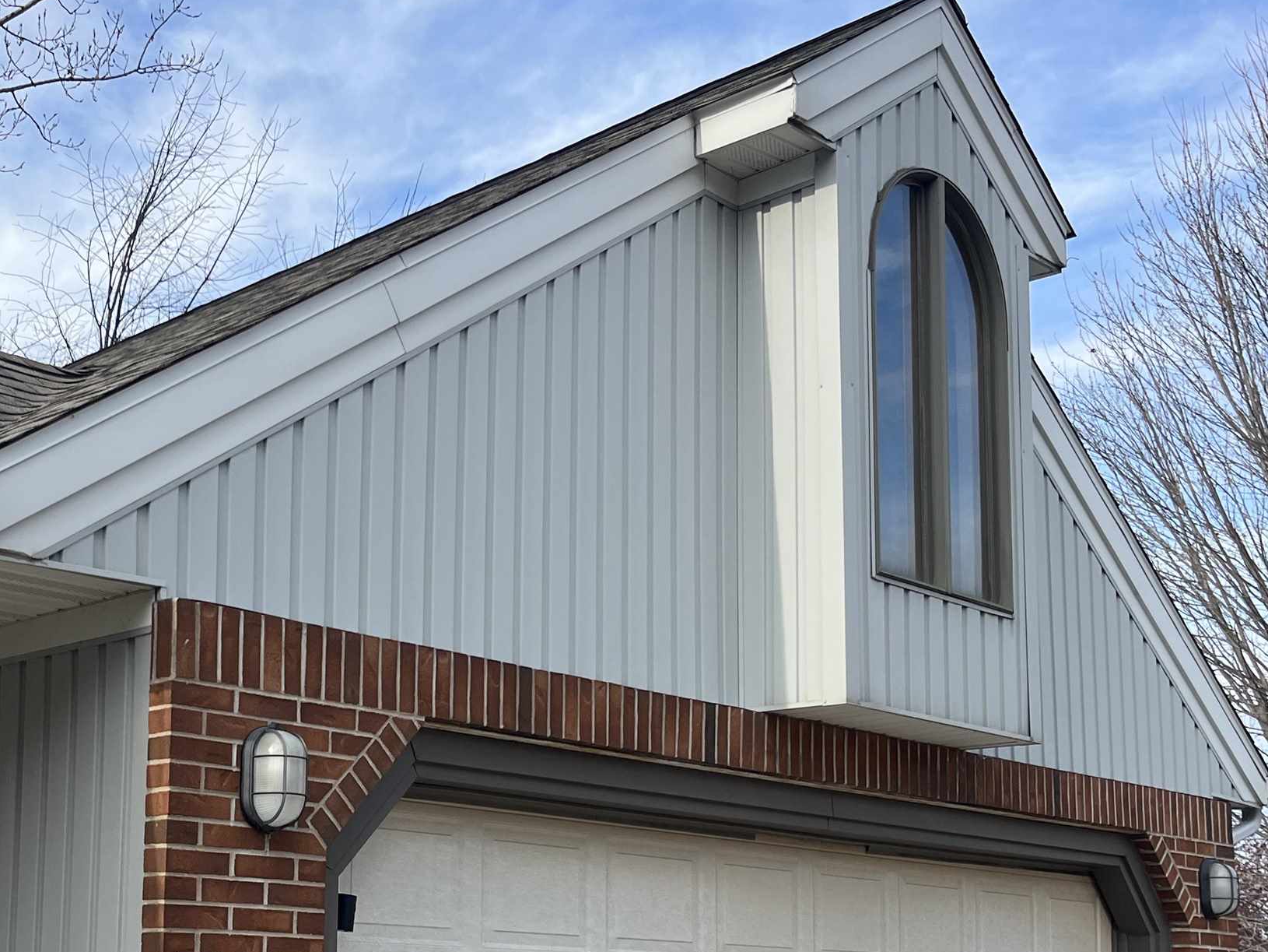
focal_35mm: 49
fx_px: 1795
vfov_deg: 28.9
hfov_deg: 38.0
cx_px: 335
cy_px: 789
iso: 50
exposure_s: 1/1623
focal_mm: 5.1
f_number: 1.6
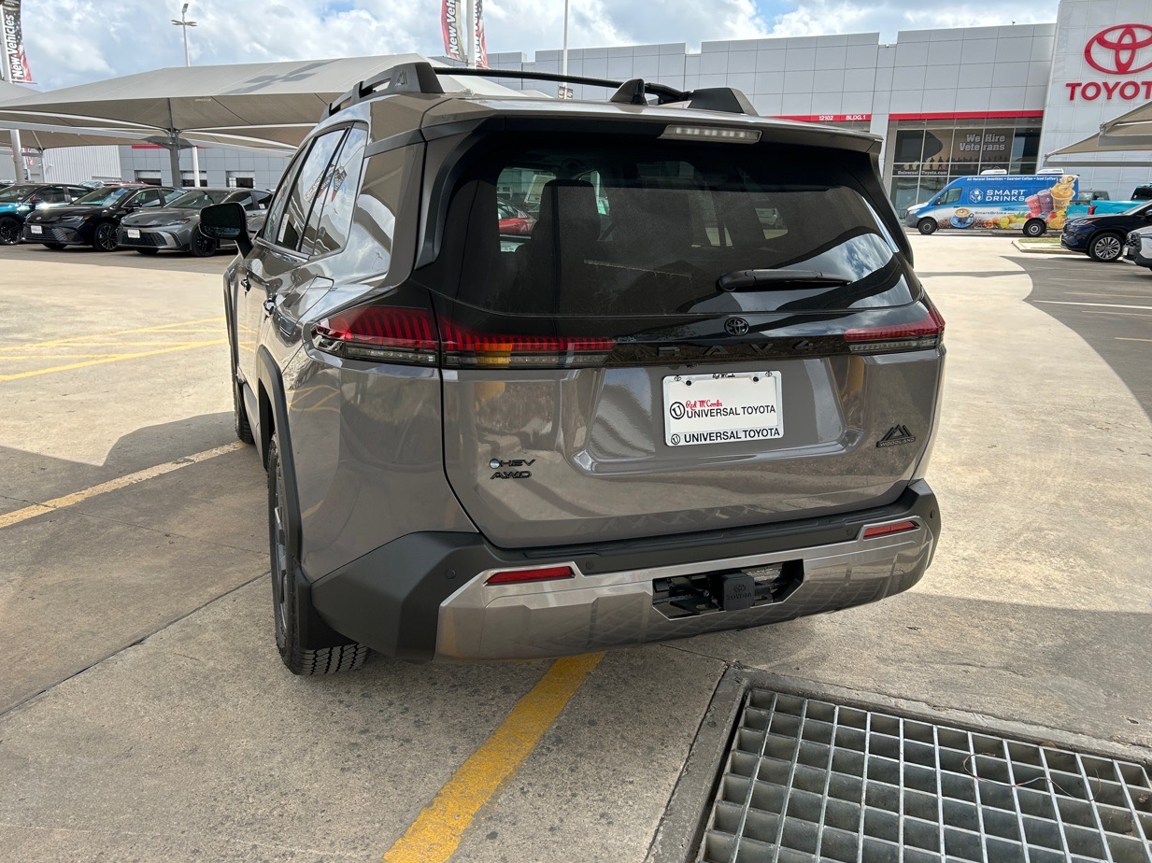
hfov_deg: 65.3
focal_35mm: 27
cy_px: 425
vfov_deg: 51.3
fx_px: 898
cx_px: 555
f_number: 1.5
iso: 50
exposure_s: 1/1531
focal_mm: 5.7
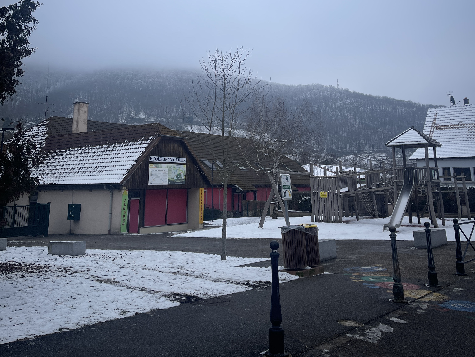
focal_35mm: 25
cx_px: 238
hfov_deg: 69.4
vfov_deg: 54.9
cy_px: 178
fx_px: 343
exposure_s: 1/765
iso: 32
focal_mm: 5.1
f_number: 1.6
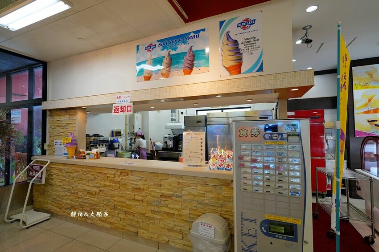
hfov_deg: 93.3
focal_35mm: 17
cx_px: 190
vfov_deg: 70.4
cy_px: 126
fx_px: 179
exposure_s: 1/60
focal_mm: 17
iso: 160
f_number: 4
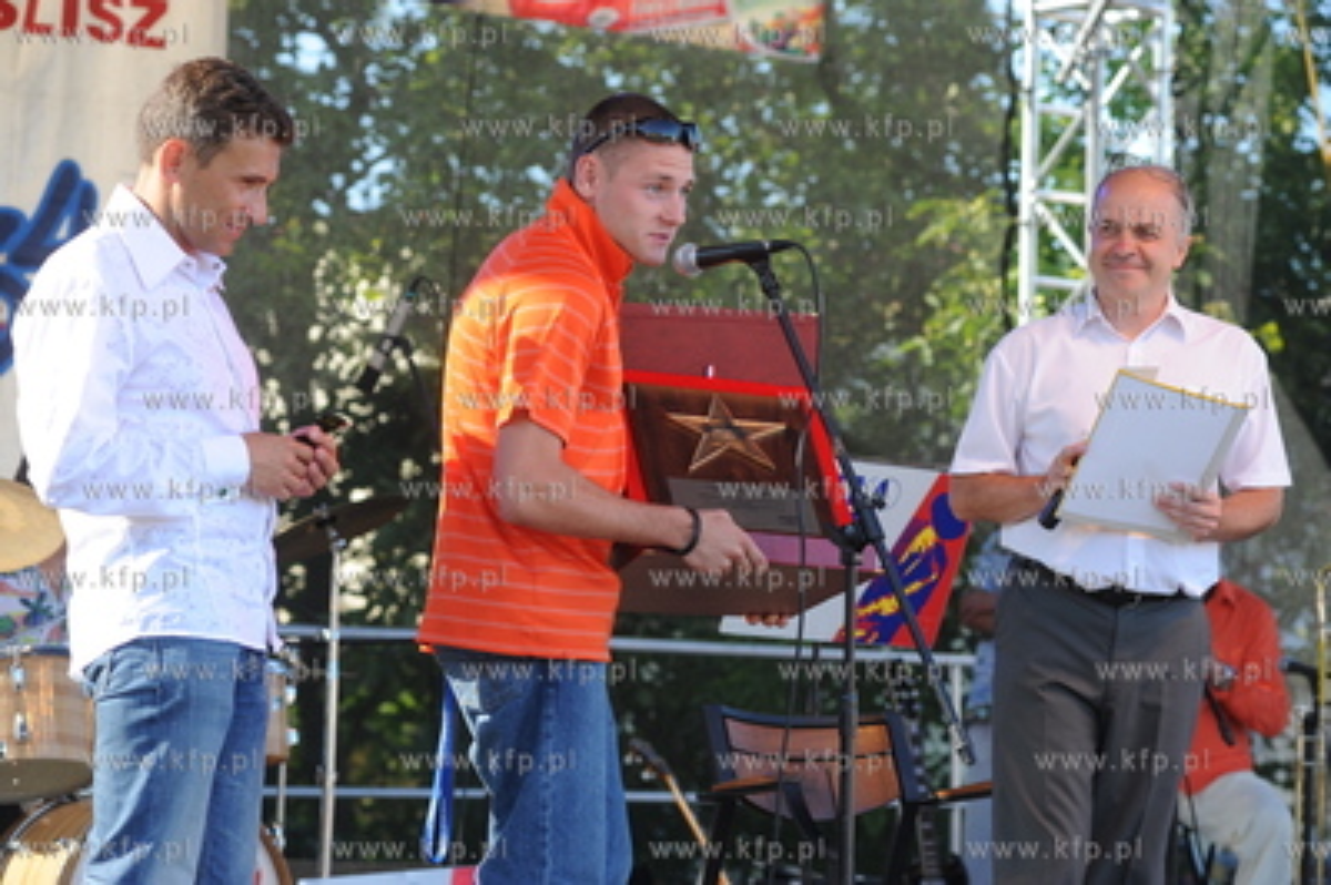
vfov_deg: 12.2
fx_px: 4137
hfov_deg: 18.3
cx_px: 666
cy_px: 442
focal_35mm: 112
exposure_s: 1/160
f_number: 5.6
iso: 200
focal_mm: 112
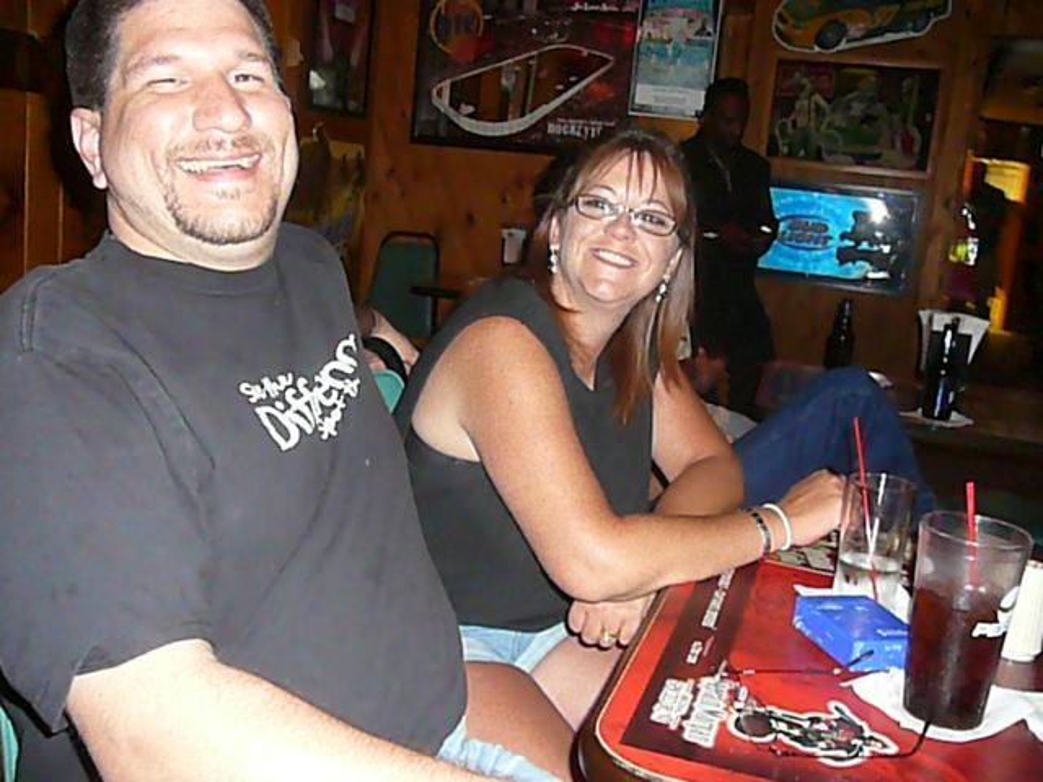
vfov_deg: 40.7
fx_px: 1055
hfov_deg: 52.6
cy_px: 391
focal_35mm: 35
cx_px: 522
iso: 800
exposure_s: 1/30
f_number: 2.8
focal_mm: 5.2
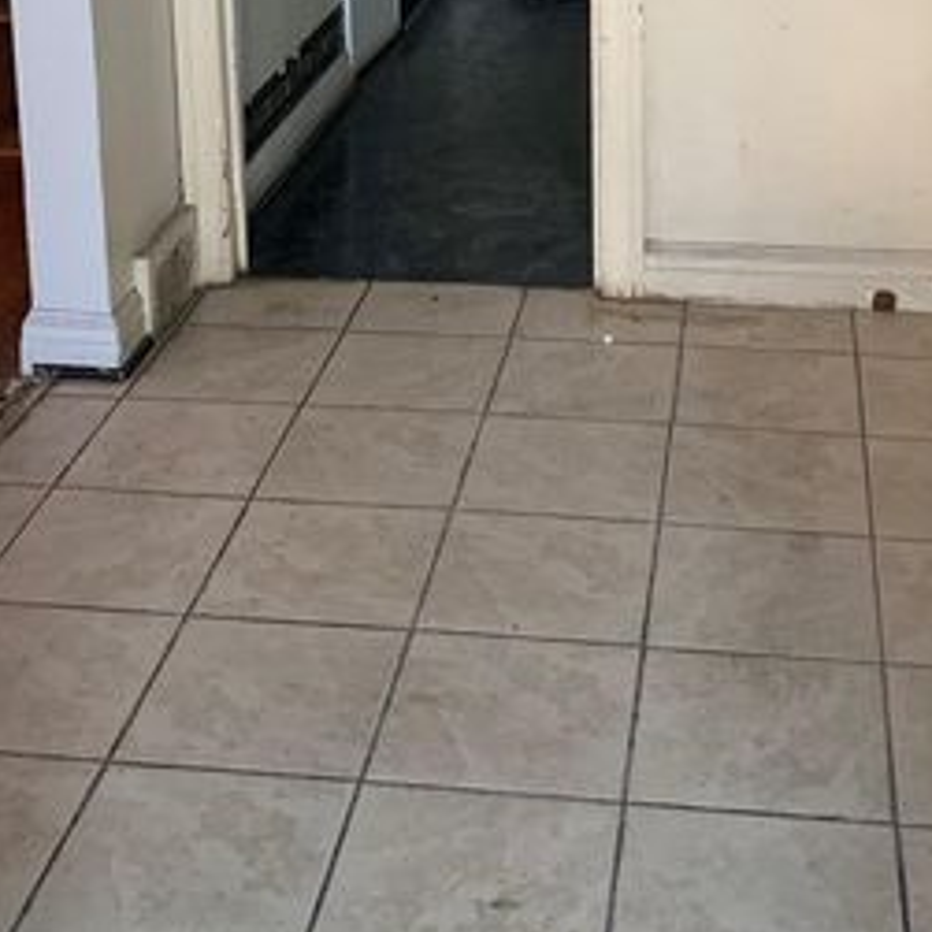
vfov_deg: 26.4
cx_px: 535
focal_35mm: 61
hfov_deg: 28.1
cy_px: -39
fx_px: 1858
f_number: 1.8
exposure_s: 1/60
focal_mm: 4.25
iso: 320
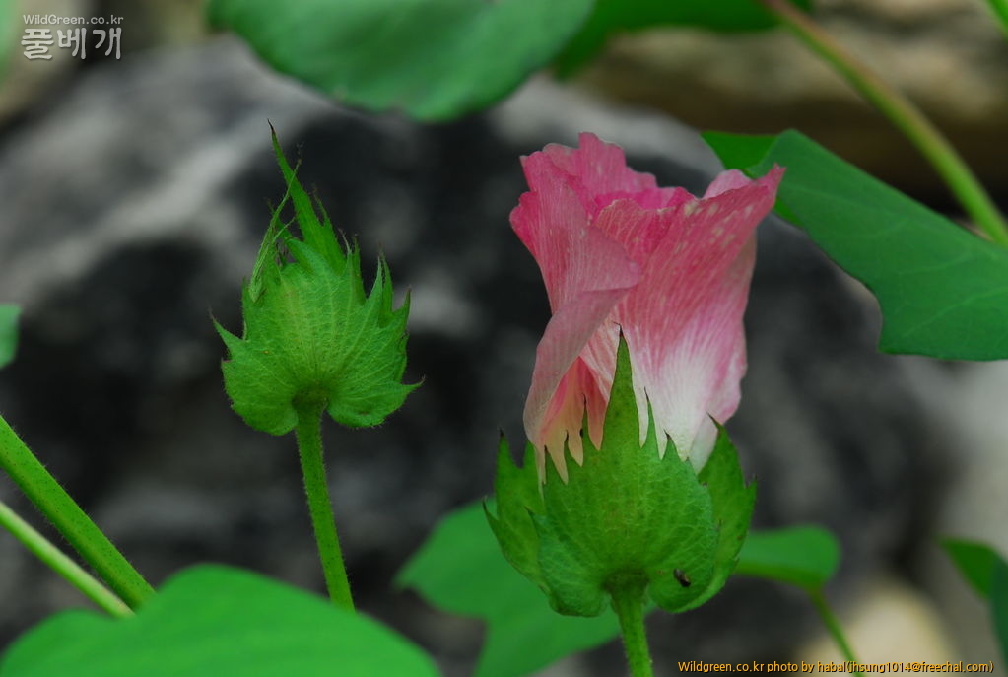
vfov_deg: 8.8
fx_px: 4420
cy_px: 338
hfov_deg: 13.0
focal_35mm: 158
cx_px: 504
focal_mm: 105
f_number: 10
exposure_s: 1/60
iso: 200
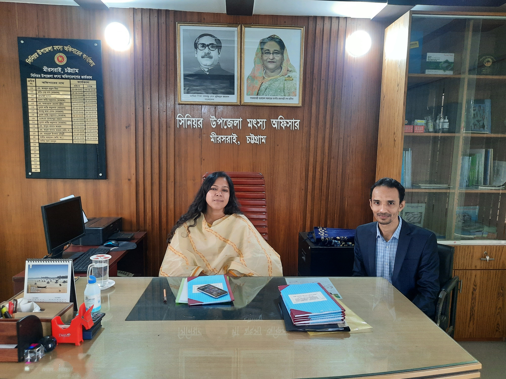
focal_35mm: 25
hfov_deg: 69.4
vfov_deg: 54.9
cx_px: 253
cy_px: 190
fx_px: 365
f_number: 2
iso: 400
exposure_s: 1/50
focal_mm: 4.6
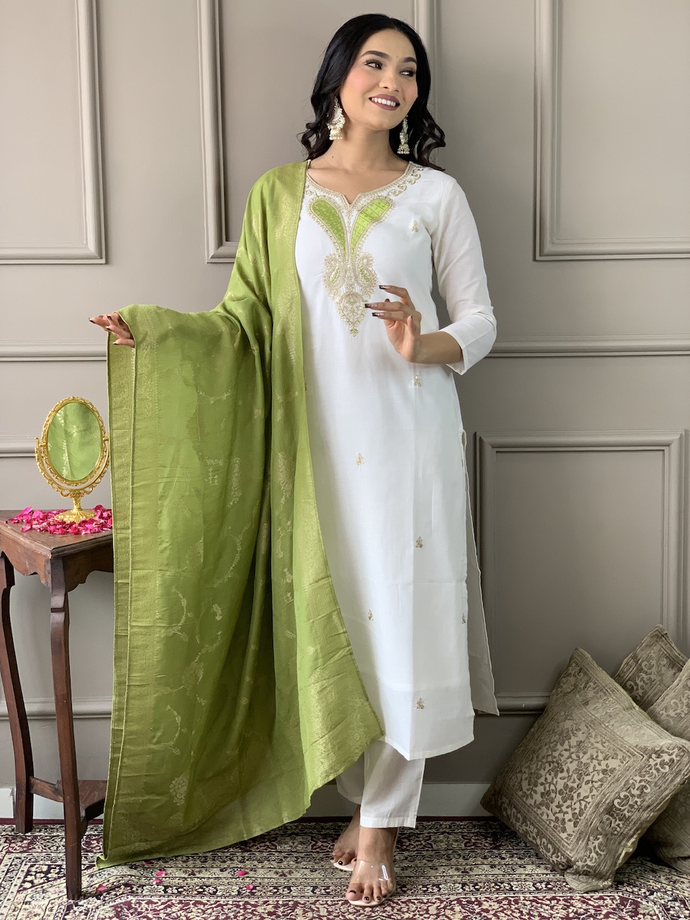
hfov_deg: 28.0
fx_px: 1382
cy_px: 460
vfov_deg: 36.8
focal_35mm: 52
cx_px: 345
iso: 50
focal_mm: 6
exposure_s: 1/100
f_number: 2.4
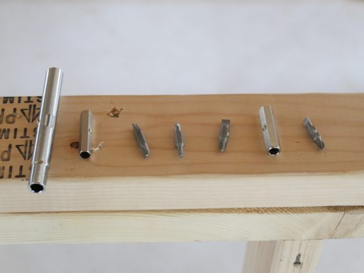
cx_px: 182
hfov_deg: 30.3
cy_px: 136
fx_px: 673
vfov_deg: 22.9
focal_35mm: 64
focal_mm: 32
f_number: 4.4
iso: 3200
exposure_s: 1/30
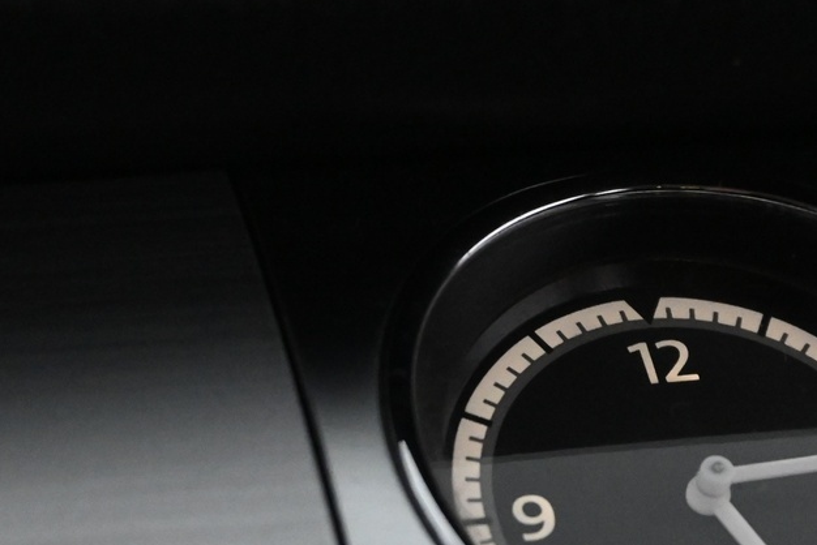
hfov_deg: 13.5
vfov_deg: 9.1
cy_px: 465
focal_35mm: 151
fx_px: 3435
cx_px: 692
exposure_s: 1/60
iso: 4000
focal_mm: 39
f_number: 5.6
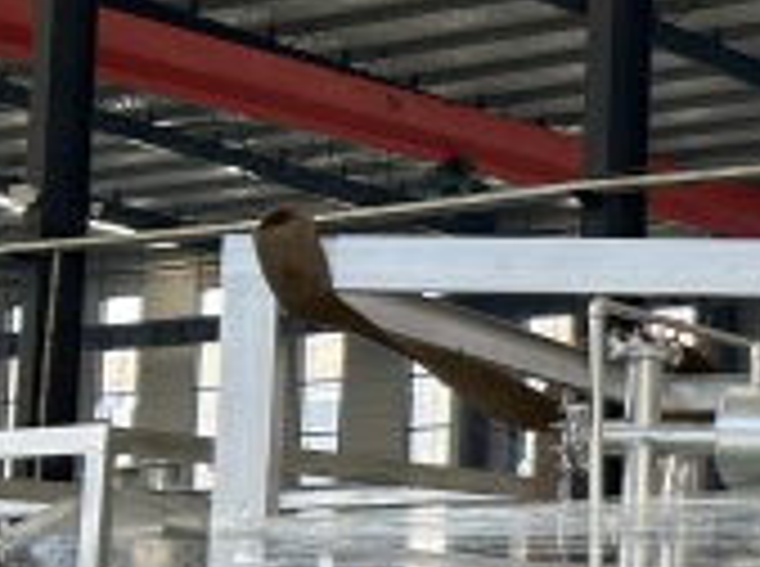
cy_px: 520
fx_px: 2366
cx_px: 1565
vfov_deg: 13.5
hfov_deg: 14.7
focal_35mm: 108
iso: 50
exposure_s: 1/121
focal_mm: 5.7
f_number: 1.5
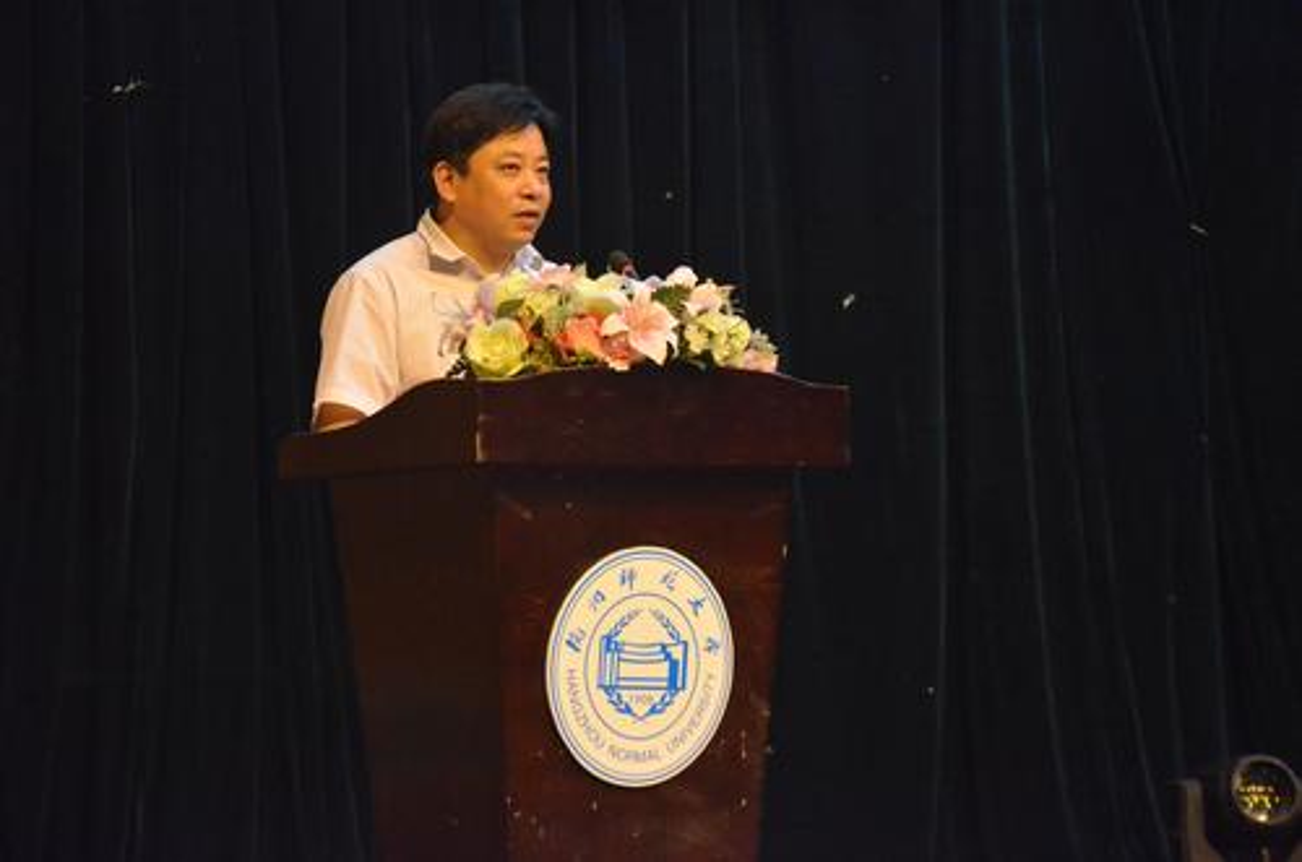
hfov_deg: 17.1
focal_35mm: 120
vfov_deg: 11.4
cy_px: 431
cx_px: 651
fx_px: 4330
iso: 6400
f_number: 8
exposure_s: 1/45
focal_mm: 80
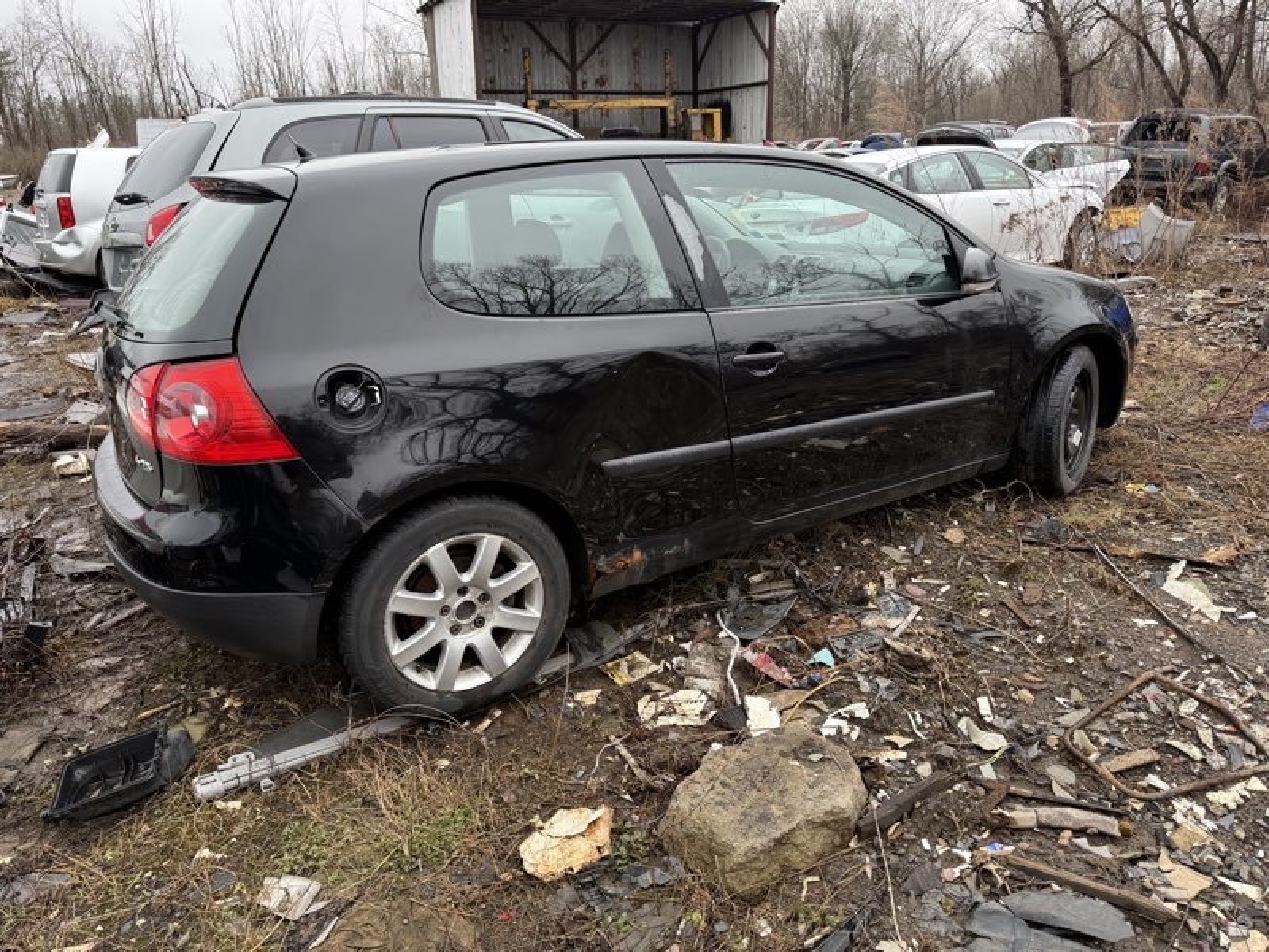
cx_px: 634
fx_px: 880
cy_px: 476
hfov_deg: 71.6
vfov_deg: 56.8
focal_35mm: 24
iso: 80
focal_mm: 6.76
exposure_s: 1/507
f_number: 1.78
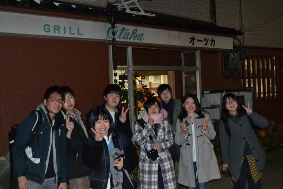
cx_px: 142
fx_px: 330
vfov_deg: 31.9
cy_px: 94
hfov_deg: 46.4
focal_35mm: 42
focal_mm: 28
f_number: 4.5
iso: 3200
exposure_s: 1/60
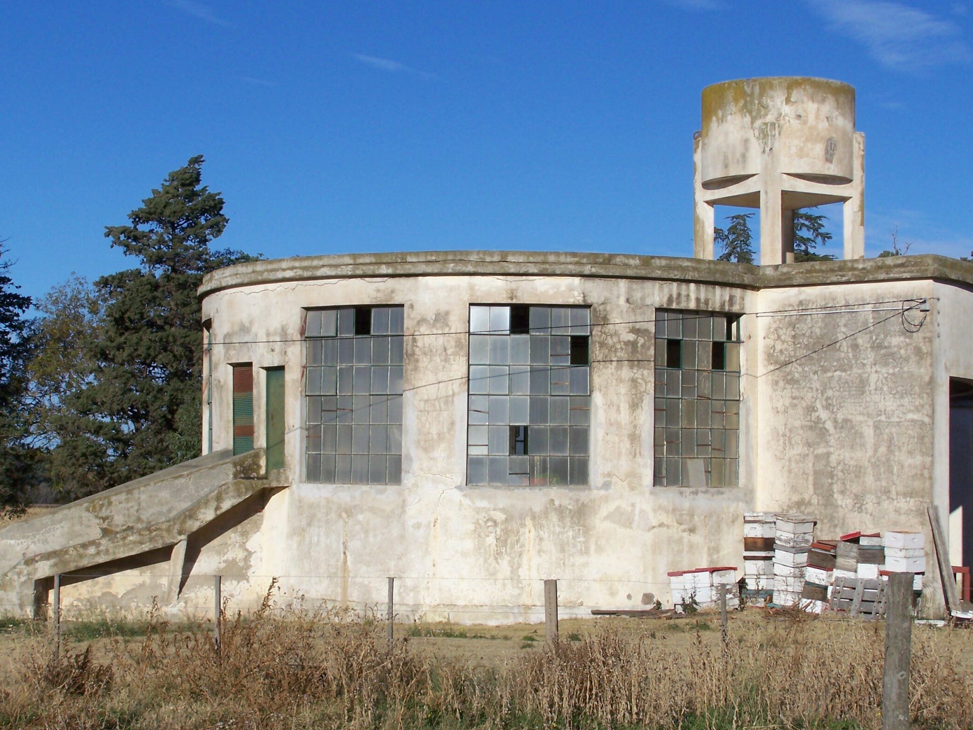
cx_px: 458
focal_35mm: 72
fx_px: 2024
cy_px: 390
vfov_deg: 20.4
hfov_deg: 27.0
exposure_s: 1/640
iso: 64
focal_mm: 9.8
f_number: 4.5
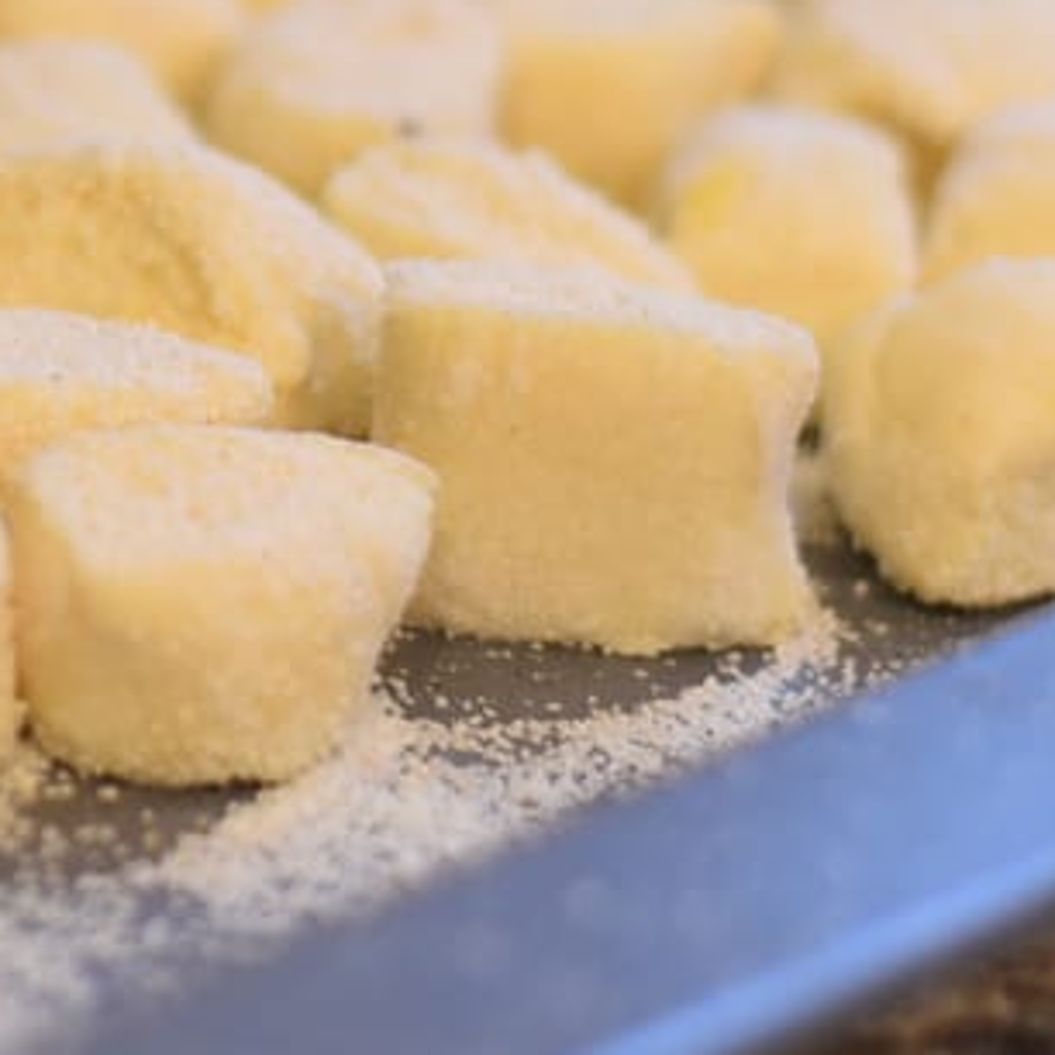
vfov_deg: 9.8
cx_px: -510
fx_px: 6138
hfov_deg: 9.6
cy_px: 128
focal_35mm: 178
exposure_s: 1/60
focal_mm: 50
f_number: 2.5
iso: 800
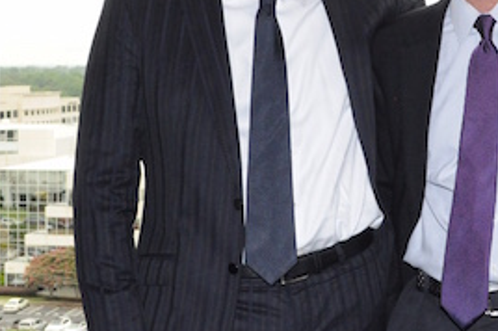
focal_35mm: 91
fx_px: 1257
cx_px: 381
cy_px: 85
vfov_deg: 14.9
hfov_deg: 22.2
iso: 2500
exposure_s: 1/100
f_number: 8
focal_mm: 28
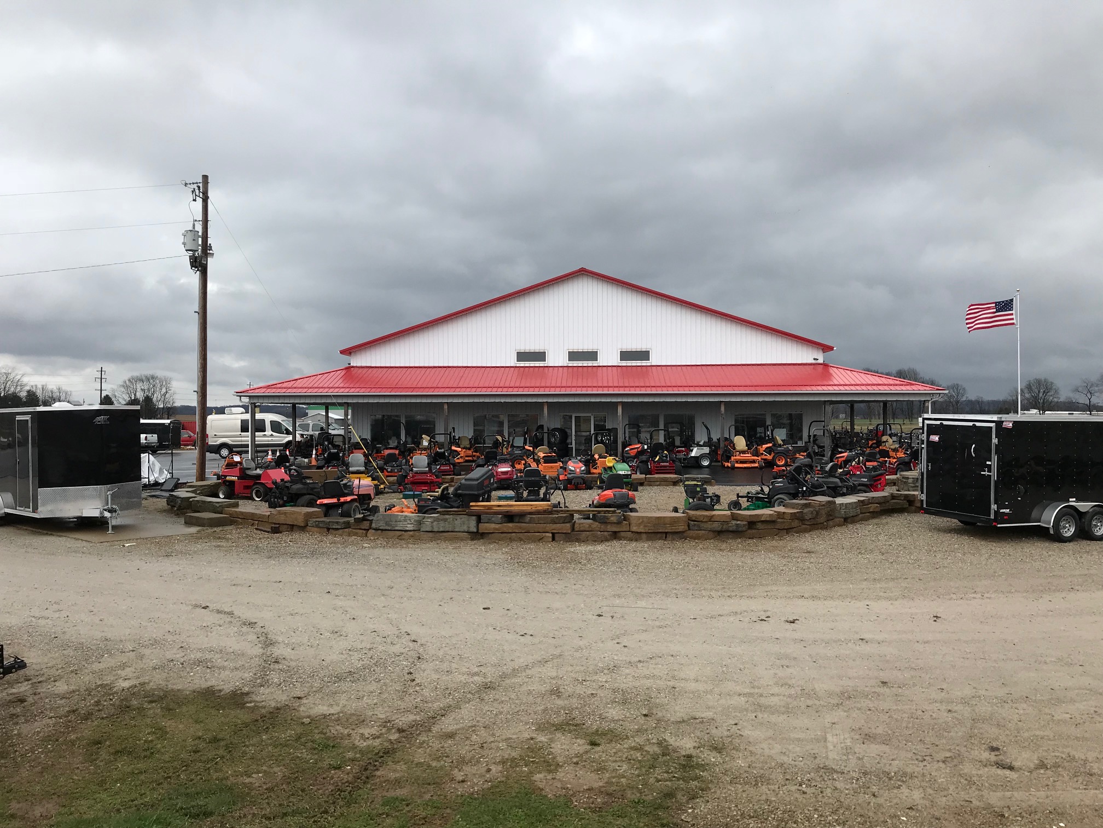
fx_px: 892
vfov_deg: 49.7
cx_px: 552
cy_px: 414
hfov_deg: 63.4
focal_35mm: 28
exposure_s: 1/772
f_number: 1.8
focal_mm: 3.99
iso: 20
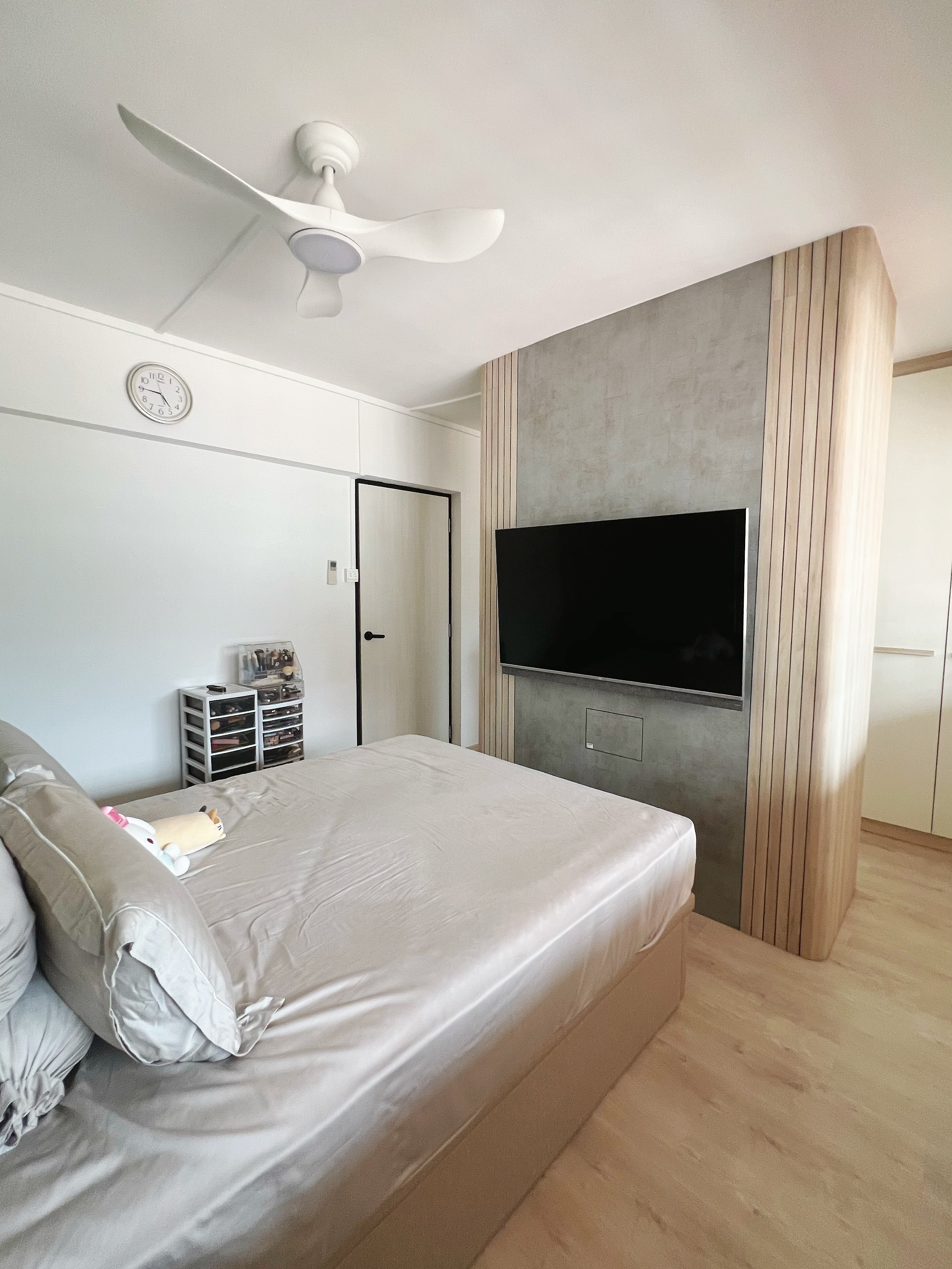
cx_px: 494
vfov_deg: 102.1
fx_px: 513
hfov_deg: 85.6
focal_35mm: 14
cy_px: 634
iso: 200
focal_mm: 1.57
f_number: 1.8
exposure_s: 1/99
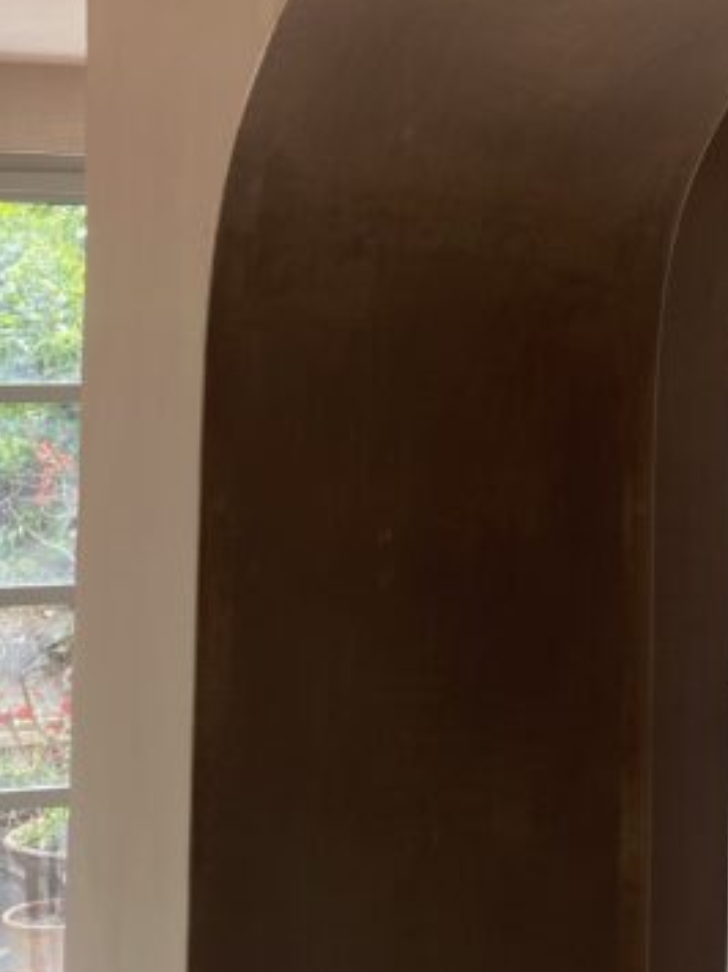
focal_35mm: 75
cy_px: 244
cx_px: 482
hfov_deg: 19.6
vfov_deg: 25.7
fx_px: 2104
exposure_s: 1/375
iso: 32
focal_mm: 4.25
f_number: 1.8
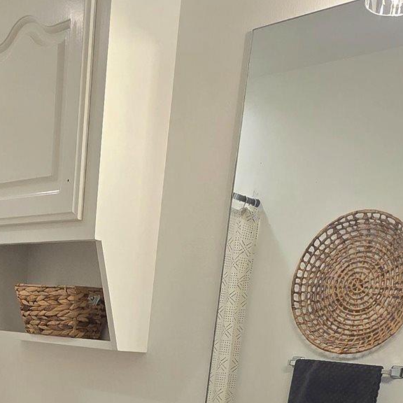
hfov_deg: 36.1
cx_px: 108
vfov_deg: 28.9
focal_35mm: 46
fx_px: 606
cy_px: 542
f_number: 2.2
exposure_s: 1/60.2
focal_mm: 2.2
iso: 64
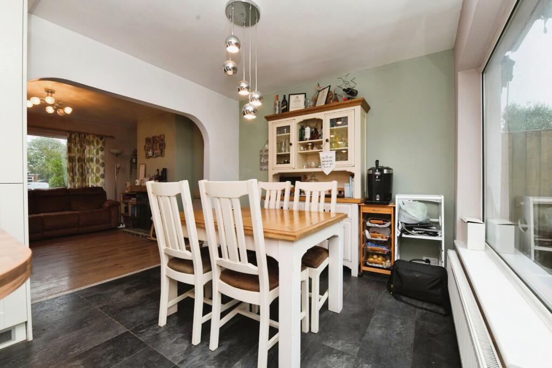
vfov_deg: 77.3
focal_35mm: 15
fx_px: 230
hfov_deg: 100.4
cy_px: 184
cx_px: 276
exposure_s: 1/40
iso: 800
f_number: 10
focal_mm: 15
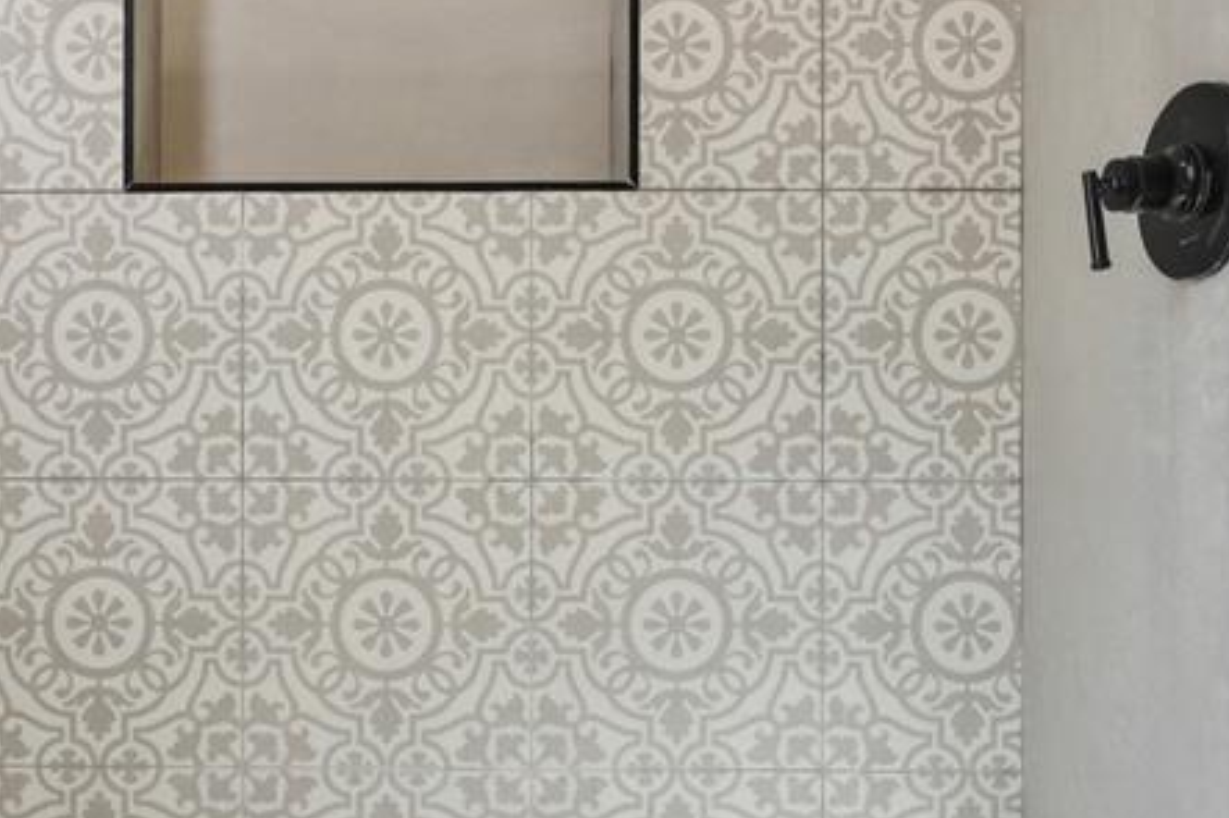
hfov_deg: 49.7
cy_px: 469
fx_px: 1302
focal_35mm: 38
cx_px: 422
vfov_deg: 34.8
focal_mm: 16.5
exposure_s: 1/500
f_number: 11
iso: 1600
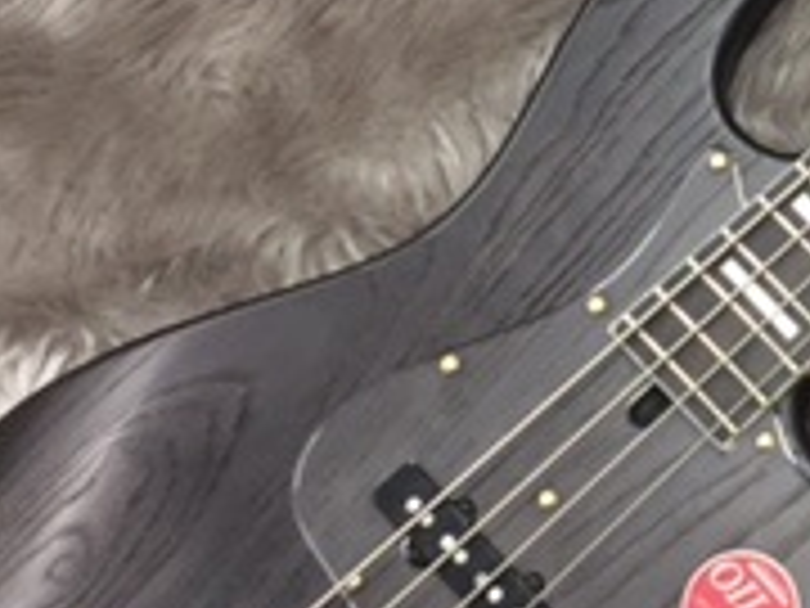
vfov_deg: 14.3
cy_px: 167
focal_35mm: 103
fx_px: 2410
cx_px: 1004
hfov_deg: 18.0
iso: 80
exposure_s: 1/30
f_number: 2.2
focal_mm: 4.15
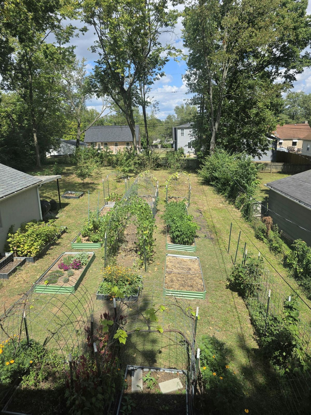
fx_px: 276
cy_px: 208
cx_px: 156
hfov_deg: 58.9
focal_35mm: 23
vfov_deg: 73.9
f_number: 1.7
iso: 40
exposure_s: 1/1667
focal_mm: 6.3
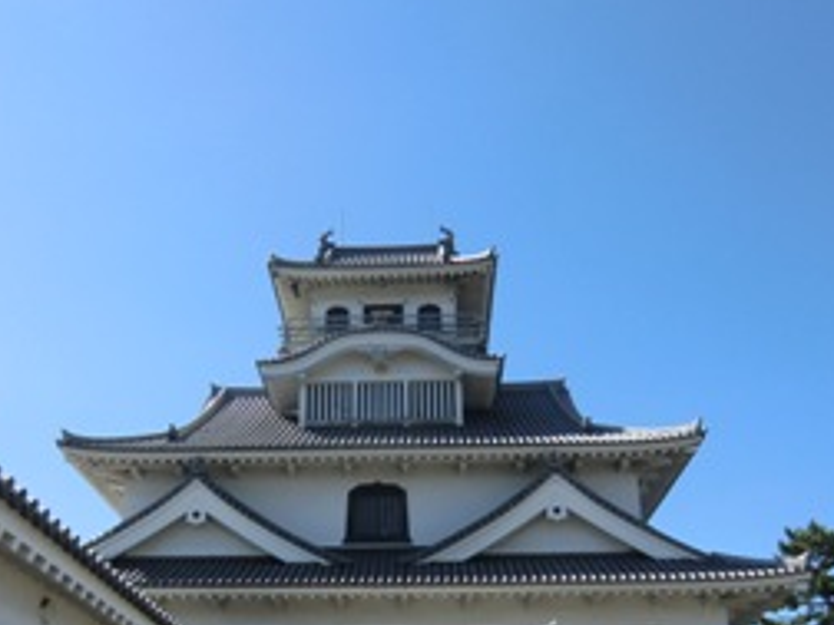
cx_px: 371
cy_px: 475
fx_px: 940
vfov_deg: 35.9
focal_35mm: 39
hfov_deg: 47.8
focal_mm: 4.3
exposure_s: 1/640
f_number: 3.2
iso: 64
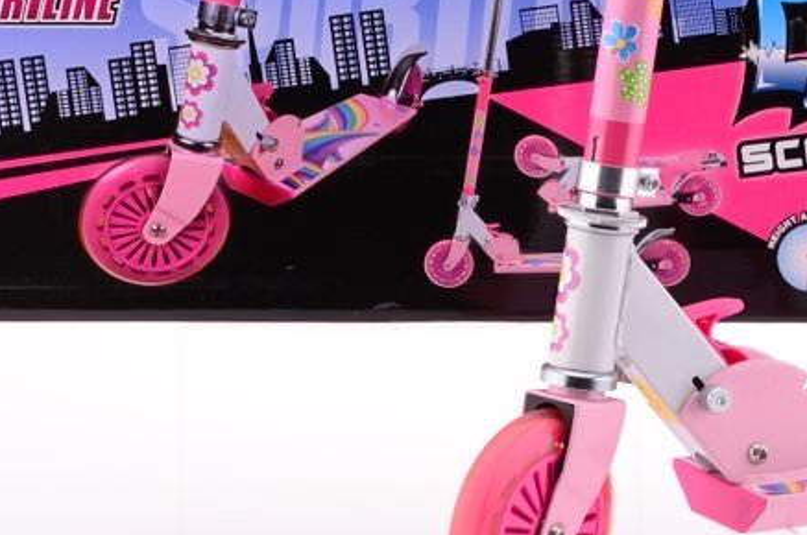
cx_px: 735
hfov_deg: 8.3
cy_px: 30
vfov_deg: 5.5
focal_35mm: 247
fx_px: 5529
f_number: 11
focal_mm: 60
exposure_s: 1/125
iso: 100
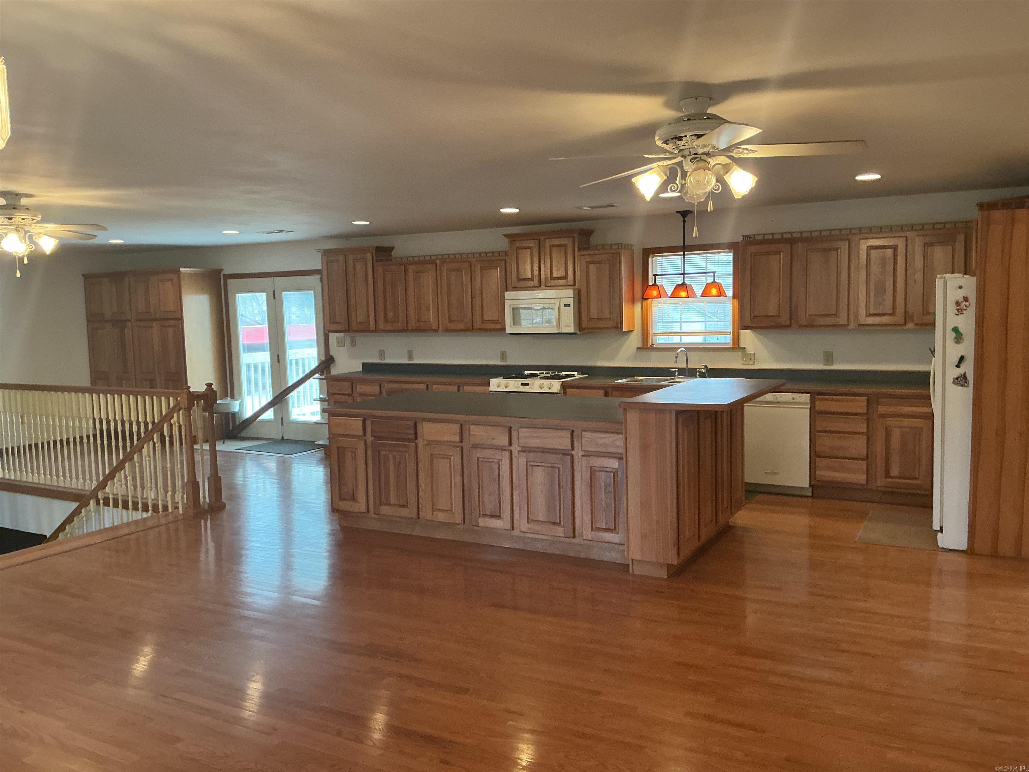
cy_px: 386
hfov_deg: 61.7
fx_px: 862
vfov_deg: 48.2
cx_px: 514
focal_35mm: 29
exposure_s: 1/60
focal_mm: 3
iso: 200
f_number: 1.8
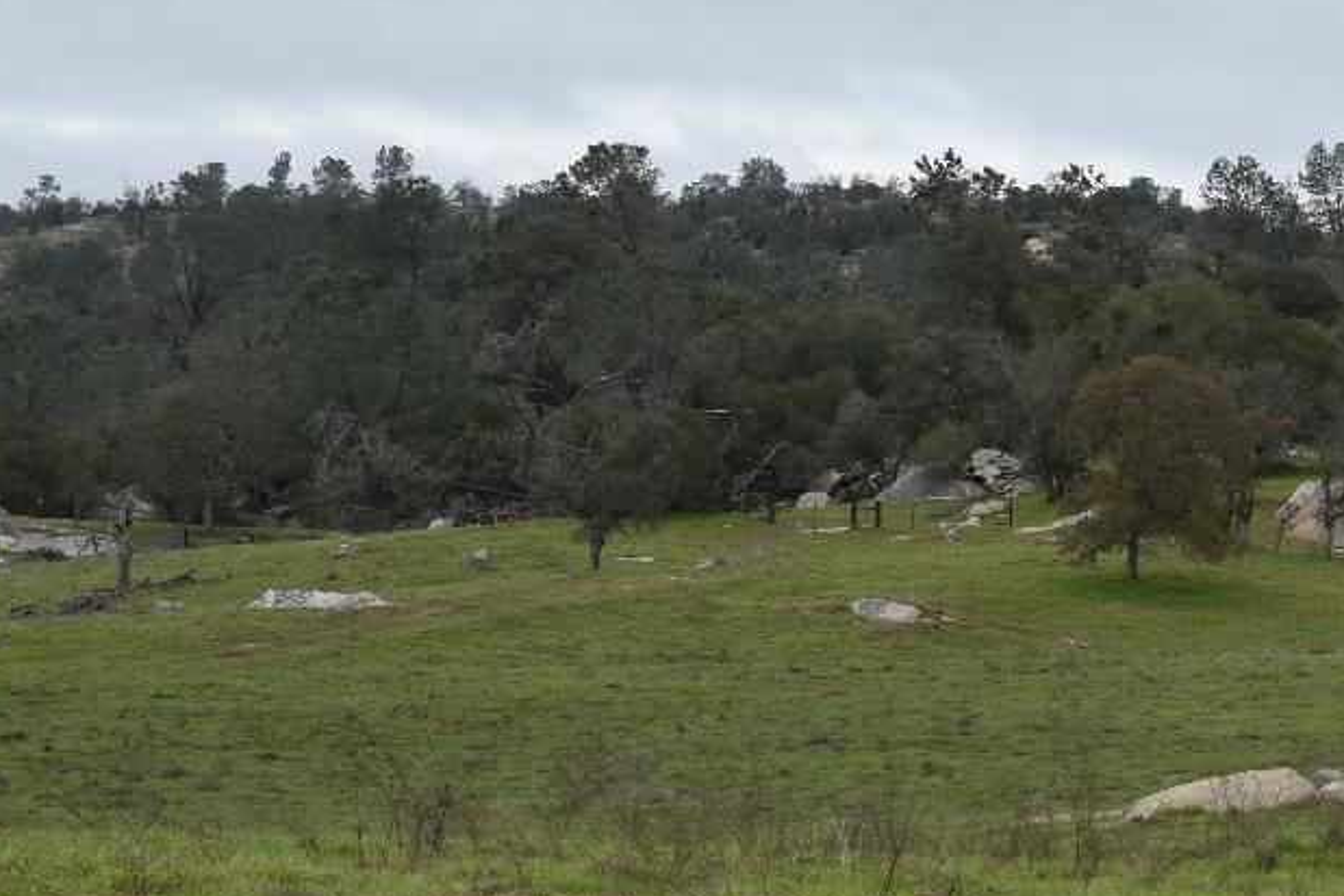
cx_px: 1535
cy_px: 67
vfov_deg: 10.7
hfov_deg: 15.6
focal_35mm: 127
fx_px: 4750
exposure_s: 1/500
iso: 280
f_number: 8
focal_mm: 35
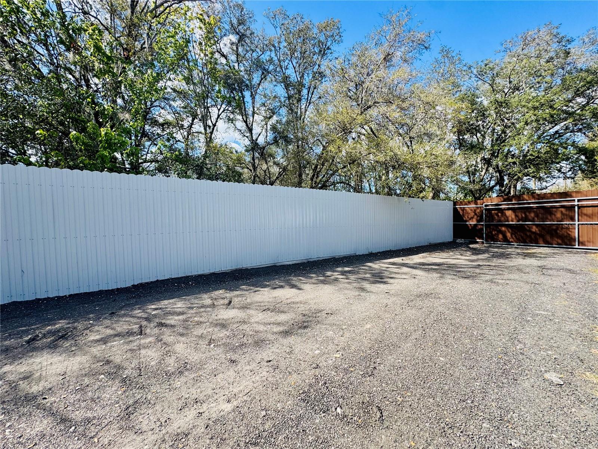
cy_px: 224
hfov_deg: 102.1
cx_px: 299
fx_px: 242
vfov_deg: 85.7
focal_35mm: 14
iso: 50
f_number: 2.2
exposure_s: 1/993
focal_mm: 2.22
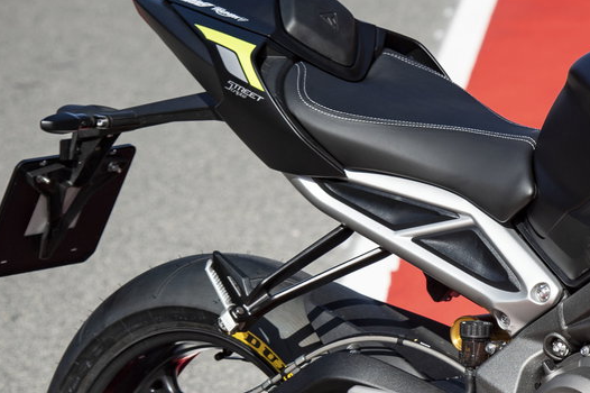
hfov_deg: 5.0
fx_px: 6731
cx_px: 723
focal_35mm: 411
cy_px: 399
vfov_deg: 3.3
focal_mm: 135
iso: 200
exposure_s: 1/400
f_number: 9
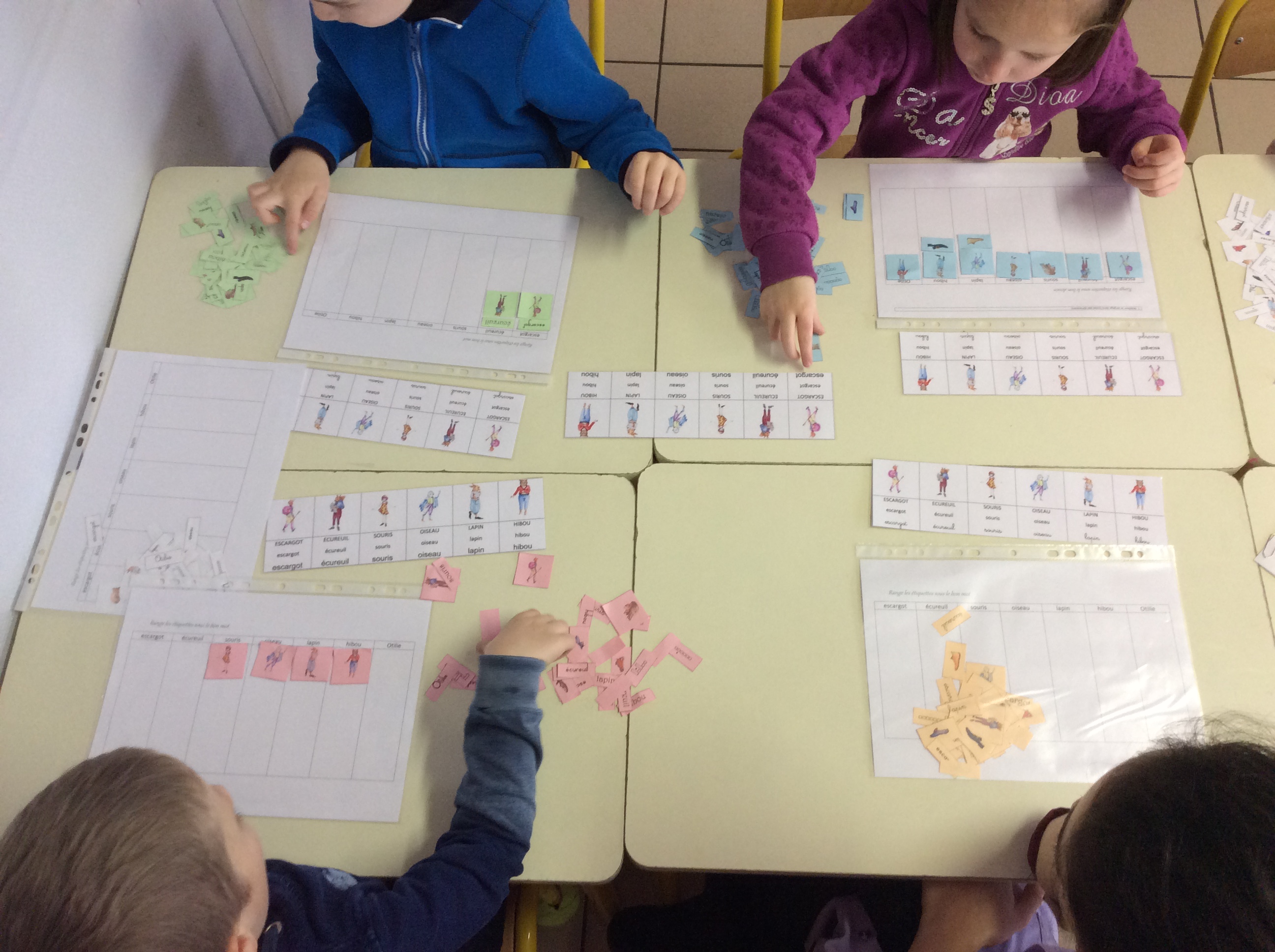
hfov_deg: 56.9
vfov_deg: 44.1
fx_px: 1177
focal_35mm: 32
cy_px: 476
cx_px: 638
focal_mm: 3.3
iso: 64
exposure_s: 1/25
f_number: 2.4
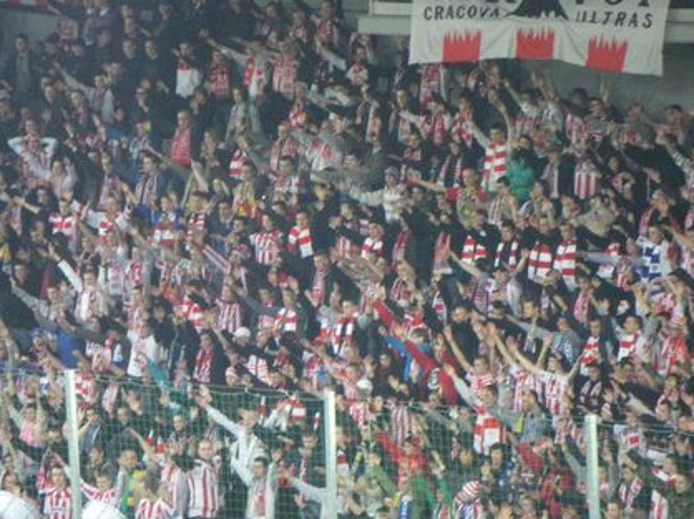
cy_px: 308
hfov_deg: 5.5
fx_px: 7273
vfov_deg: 4.1
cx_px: 289
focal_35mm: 363
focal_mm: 44.1
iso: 800
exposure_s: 1/50
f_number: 5.4
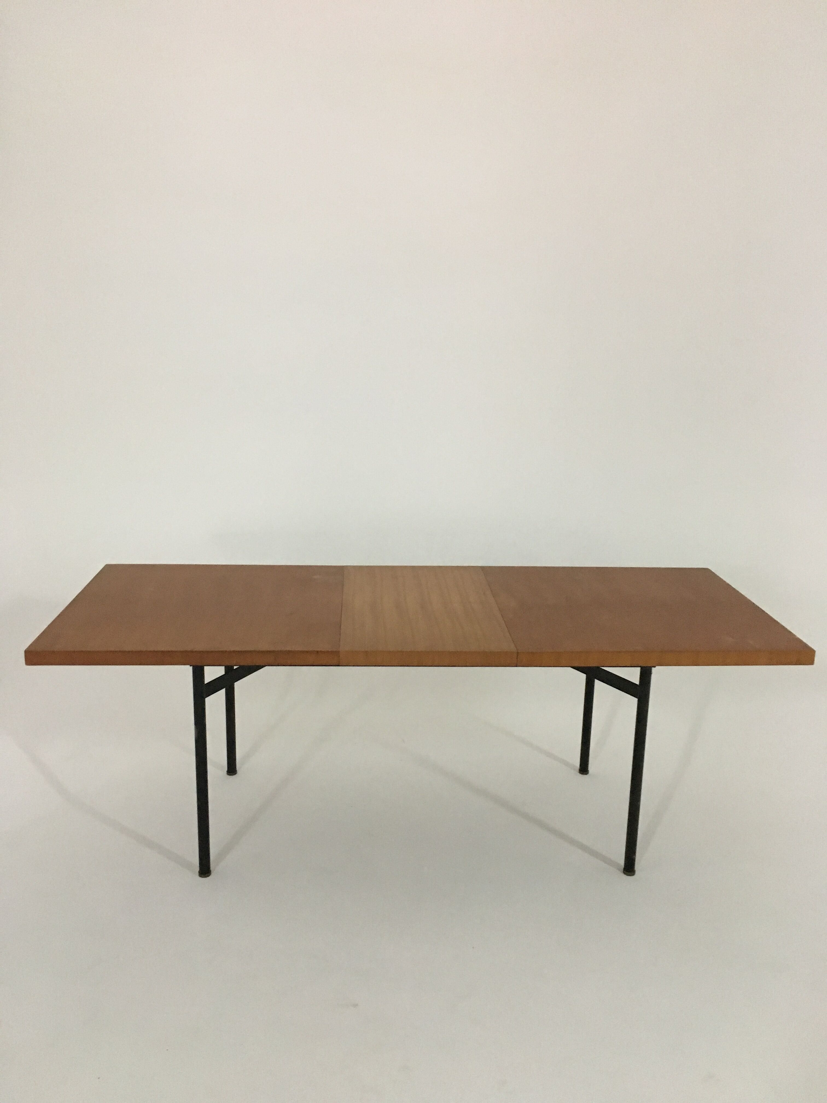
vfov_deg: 61.7
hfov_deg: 48.2
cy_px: 552
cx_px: 414
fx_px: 924
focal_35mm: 29
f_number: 2.2
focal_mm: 4.15
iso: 250
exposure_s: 1/33
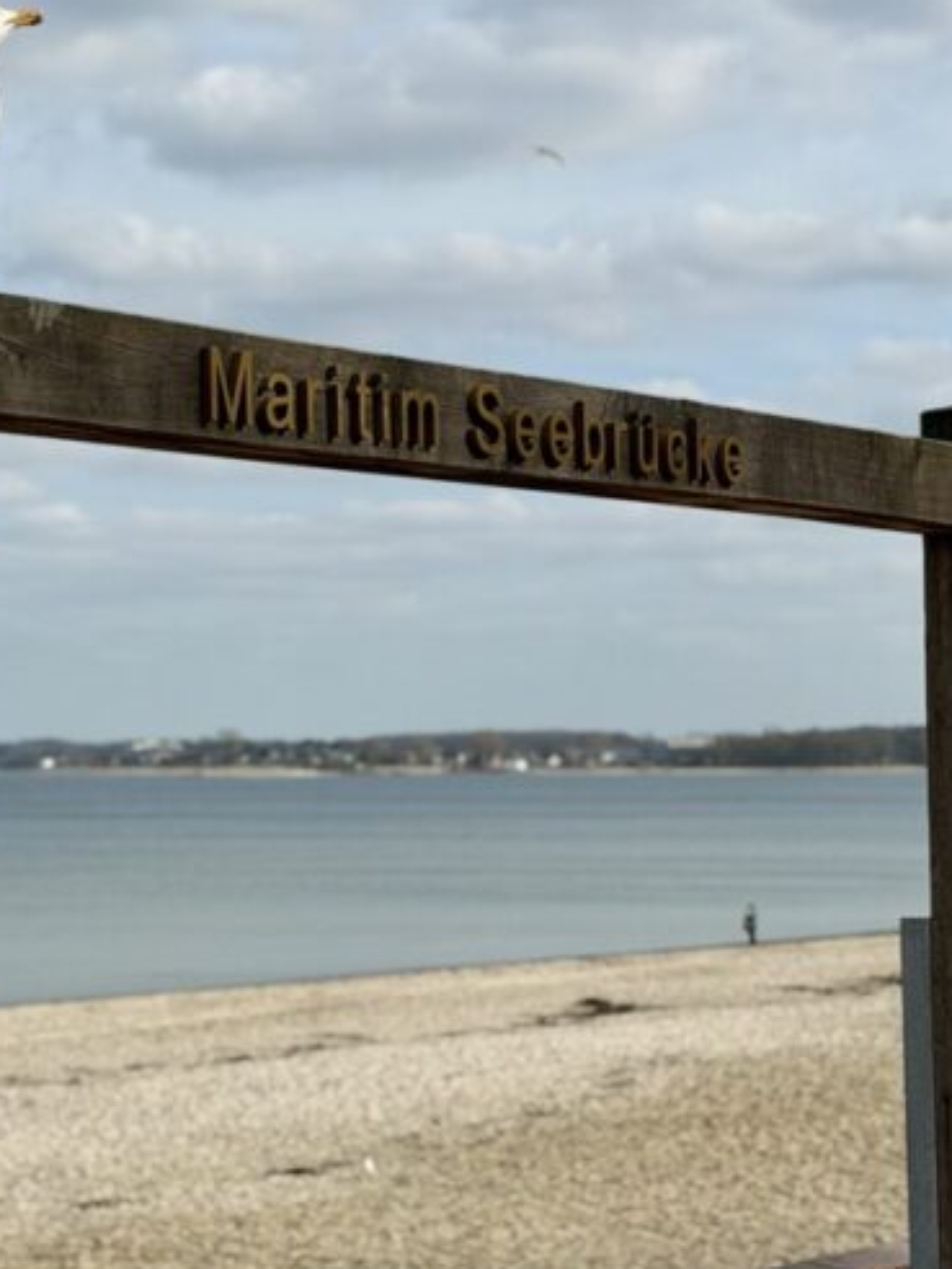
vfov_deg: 19.6
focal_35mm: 100
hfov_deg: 14.6
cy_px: 521
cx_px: 49
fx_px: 3667
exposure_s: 1/7143
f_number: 1.78
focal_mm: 6.76
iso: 64
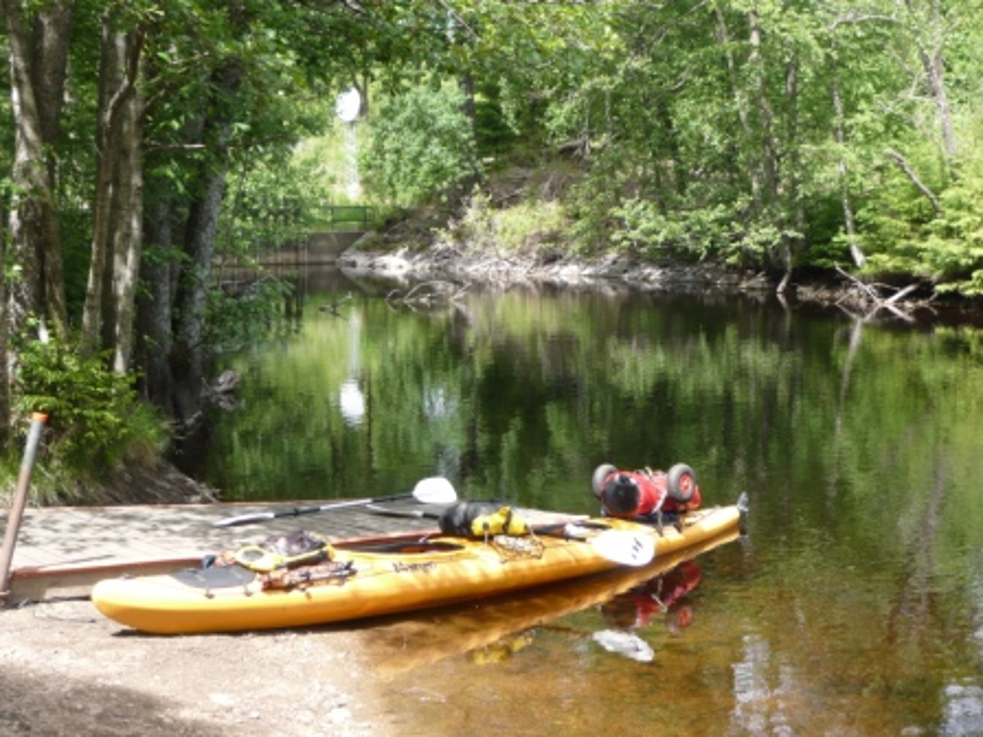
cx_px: 492
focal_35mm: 58
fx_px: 1647
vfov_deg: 25.2
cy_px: 368
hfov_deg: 33.2
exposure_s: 1/200
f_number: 4.1
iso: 100
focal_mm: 9.5
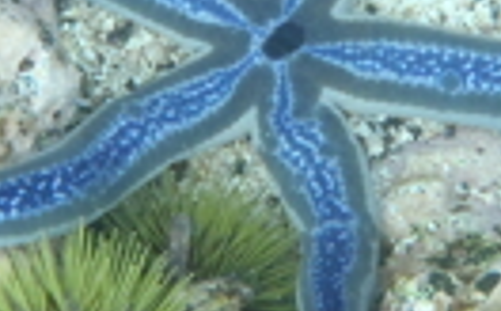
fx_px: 1690
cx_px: 296
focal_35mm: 124
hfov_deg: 16.8
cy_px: 36
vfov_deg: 10.5
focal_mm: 5
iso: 250
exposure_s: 1/250
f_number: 3.9
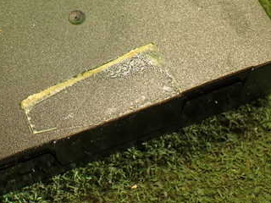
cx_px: 80
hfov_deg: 31.8
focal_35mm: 60
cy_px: 40
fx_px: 470
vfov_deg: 24.0
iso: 250
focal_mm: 5.79
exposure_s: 1/30
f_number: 2.4
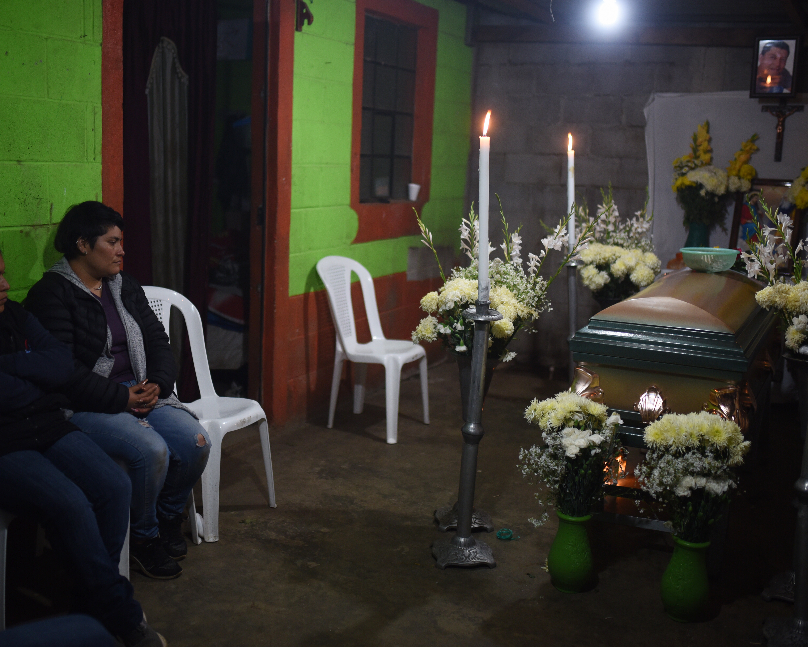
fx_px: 957
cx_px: 370
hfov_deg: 45.7
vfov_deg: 37.3
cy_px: 325
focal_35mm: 40
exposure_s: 1/200
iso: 1000
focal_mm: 35
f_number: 1.4
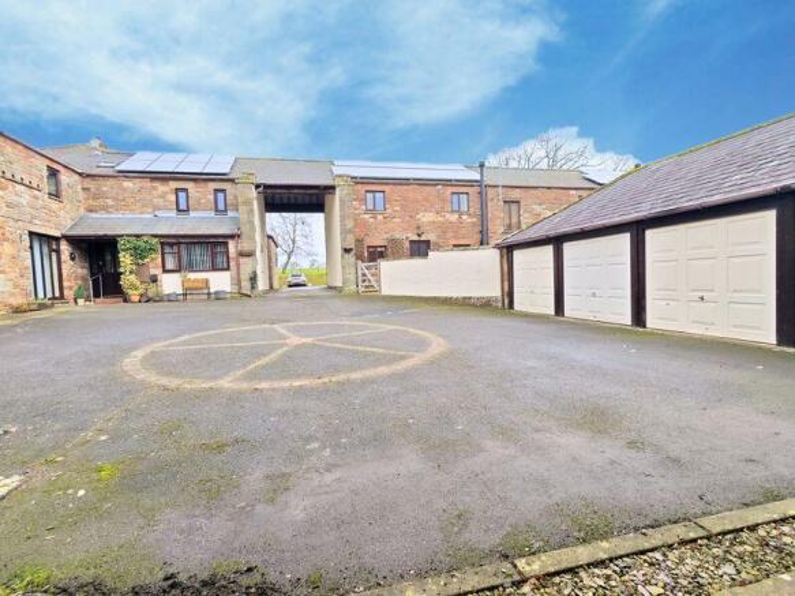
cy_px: 298
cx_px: 398
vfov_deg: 74.7
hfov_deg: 91.0
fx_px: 390
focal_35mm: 17
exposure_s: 1/659
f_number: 1.8
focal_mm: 2.03
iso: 50
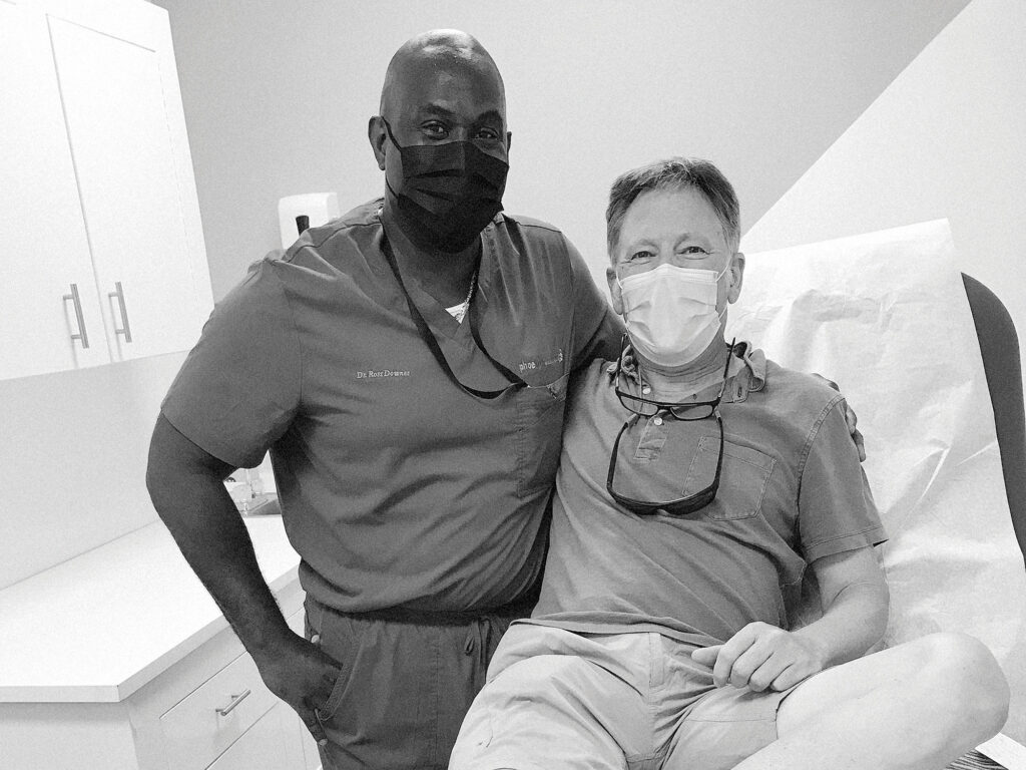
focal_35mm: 28
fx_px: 830
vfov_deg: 49.7
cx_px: 513
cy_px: 385
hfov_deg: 63.4
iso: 25
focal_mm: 3.99
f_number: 1.8
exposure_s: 1/30
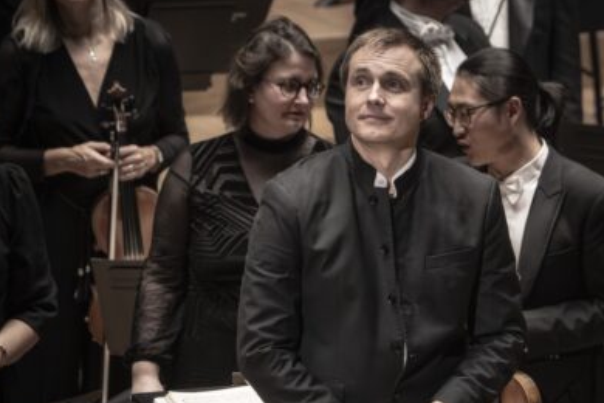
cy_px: 244
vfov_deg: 1.9
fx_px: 12046
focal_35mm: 718
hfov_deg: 2.9
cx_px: 471
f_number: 6.3
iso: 3200
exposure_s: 1/400
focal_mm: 388
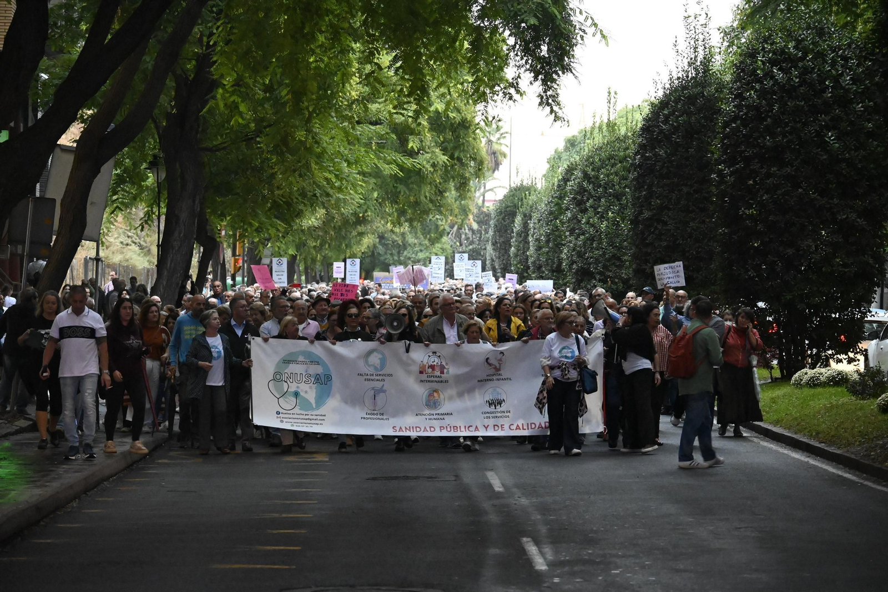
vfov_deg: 9.5
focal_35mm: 144
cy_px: 296
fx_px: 3551
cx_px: 444
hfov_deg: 14.3
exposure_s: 1/125
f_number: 5.6
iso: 8000
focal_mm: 96
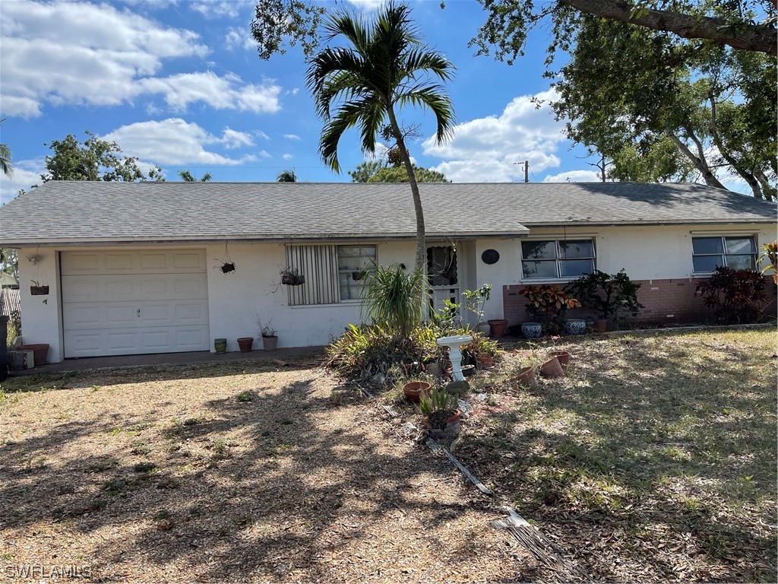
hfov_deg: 67.3
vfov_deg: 53.1
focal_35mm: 26
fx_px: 584
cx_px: 389
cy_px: 292
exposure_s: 1/3448
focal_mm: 5.1
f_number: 1.6
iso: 32
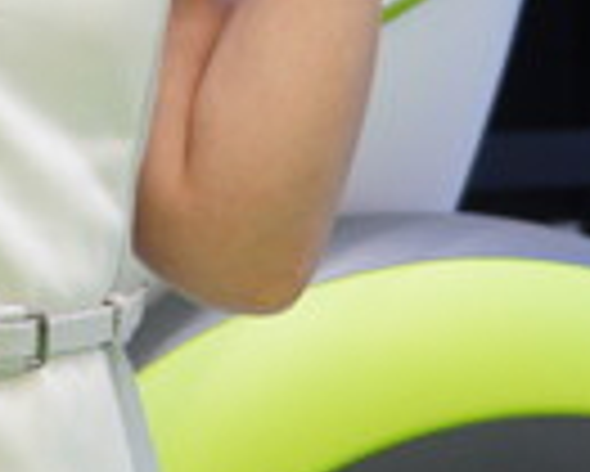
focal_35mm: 323
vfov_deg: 4.8
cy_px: 175
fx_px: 5649
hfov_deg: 5.9
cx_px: -187
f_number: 5
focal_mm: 47
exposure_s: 1/80
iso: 1000
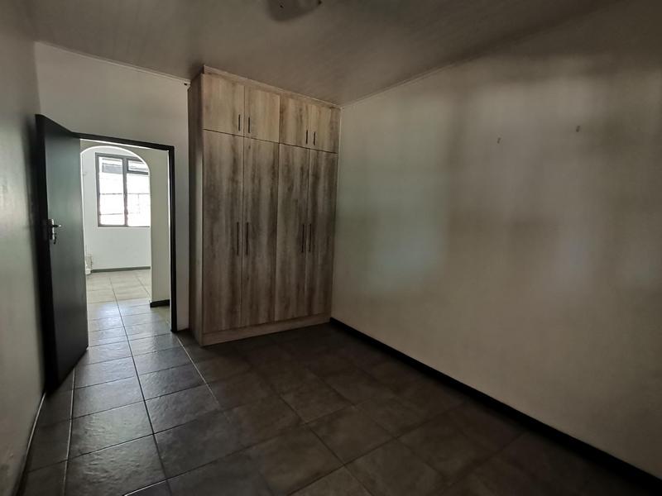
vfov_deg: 74.7
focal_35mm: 17
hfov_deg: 91.0
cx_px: 331
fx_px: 325
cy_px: 248
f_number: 2.4
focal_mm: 1.78
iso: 320
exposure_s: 1/33.3
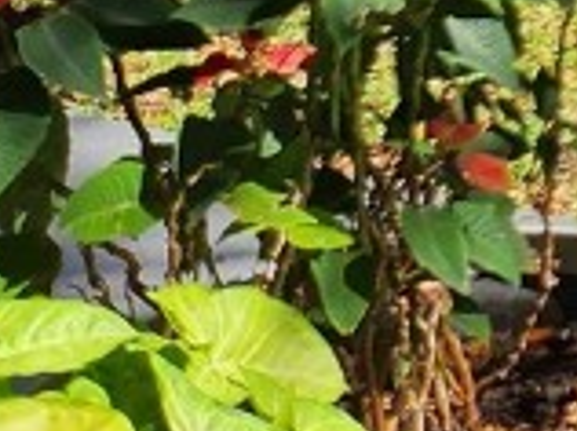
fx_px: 2596
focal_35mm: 156
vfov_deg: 8.2
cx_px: 1705
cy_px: -840
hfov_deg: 9.8
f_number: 1.8
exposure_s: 1/1610
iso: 50
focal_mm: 5
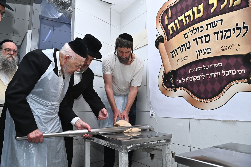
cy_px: 84
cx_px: 126
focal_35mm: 29
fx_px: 202
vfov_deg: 44.9
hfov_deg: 63.7
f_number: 8
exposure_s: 1/200
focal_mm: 29
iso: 1000
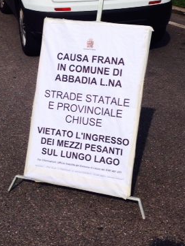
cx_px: 89
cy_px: 89
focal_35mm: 62
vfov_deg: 31.0
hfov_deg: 23.7
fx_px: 442
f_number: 2.4
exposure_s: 1/3460
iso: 50
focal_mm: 4.28
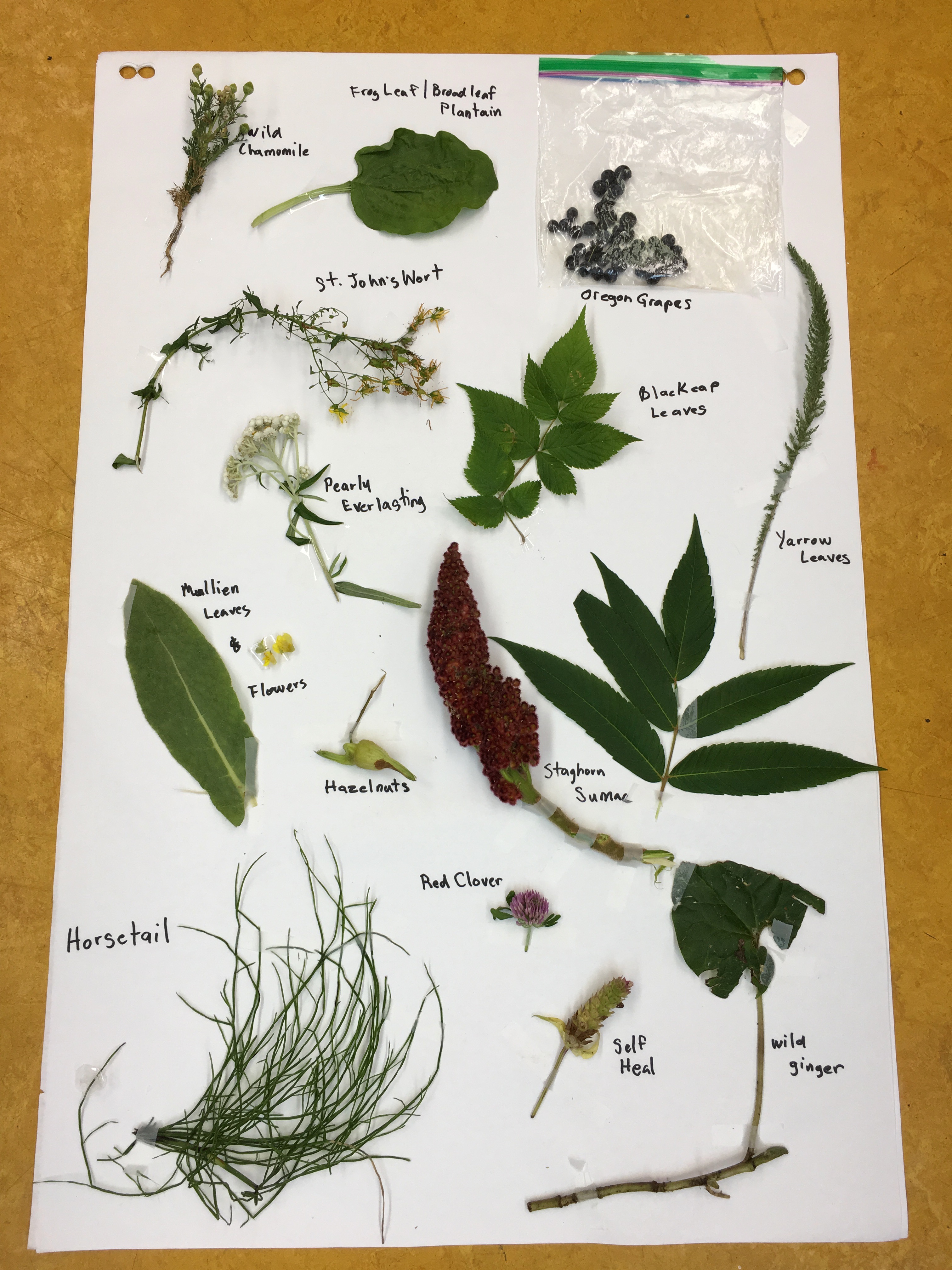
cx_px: 476
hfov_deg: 48.2
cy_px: 635
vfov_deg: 61.7
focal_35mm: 29
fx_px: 1063
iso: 32
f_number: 2.2
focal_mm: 4.15
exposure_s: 1/60
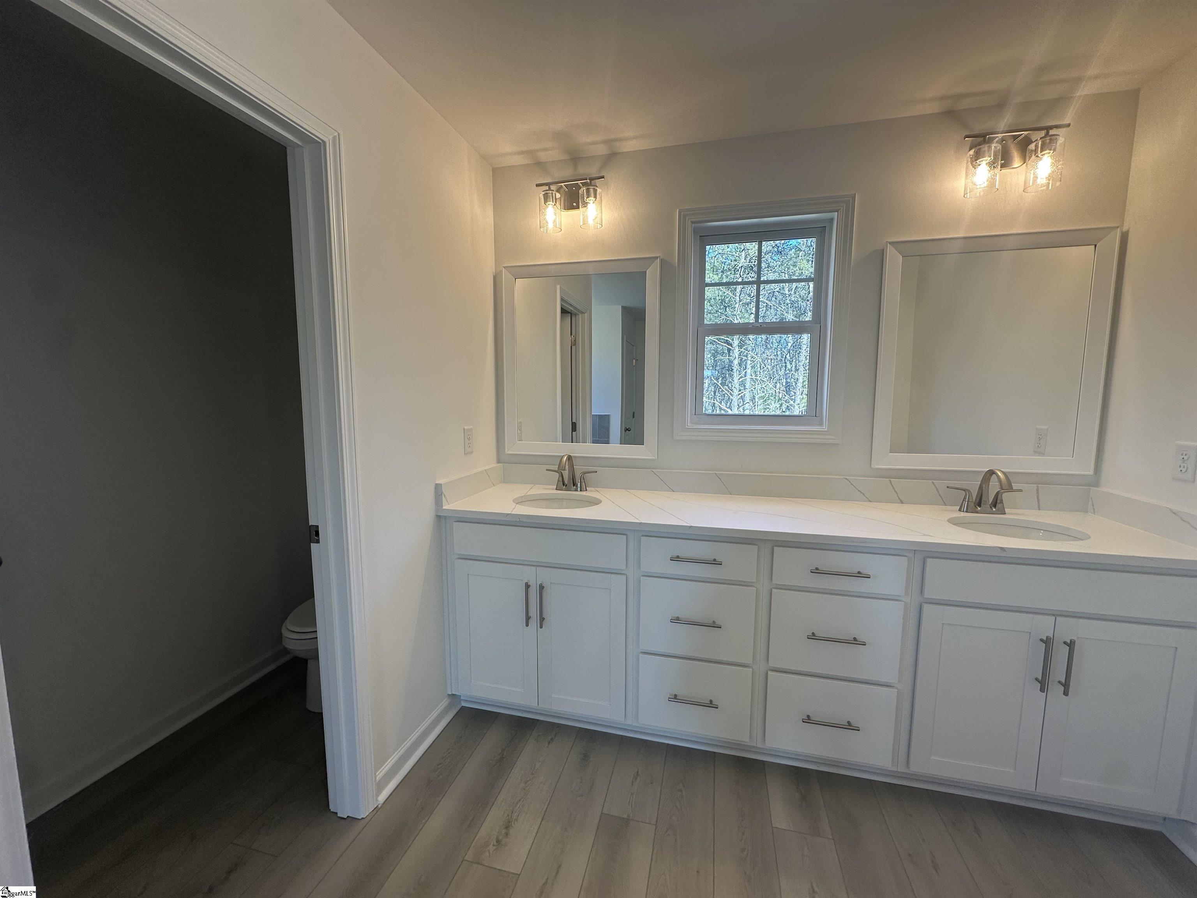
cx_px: 598
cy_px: 449
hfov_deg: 102.1
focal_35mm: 14
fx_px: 484
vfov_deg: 85.7
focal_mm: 2.22
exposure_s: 1/120
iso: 50
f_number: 2.2
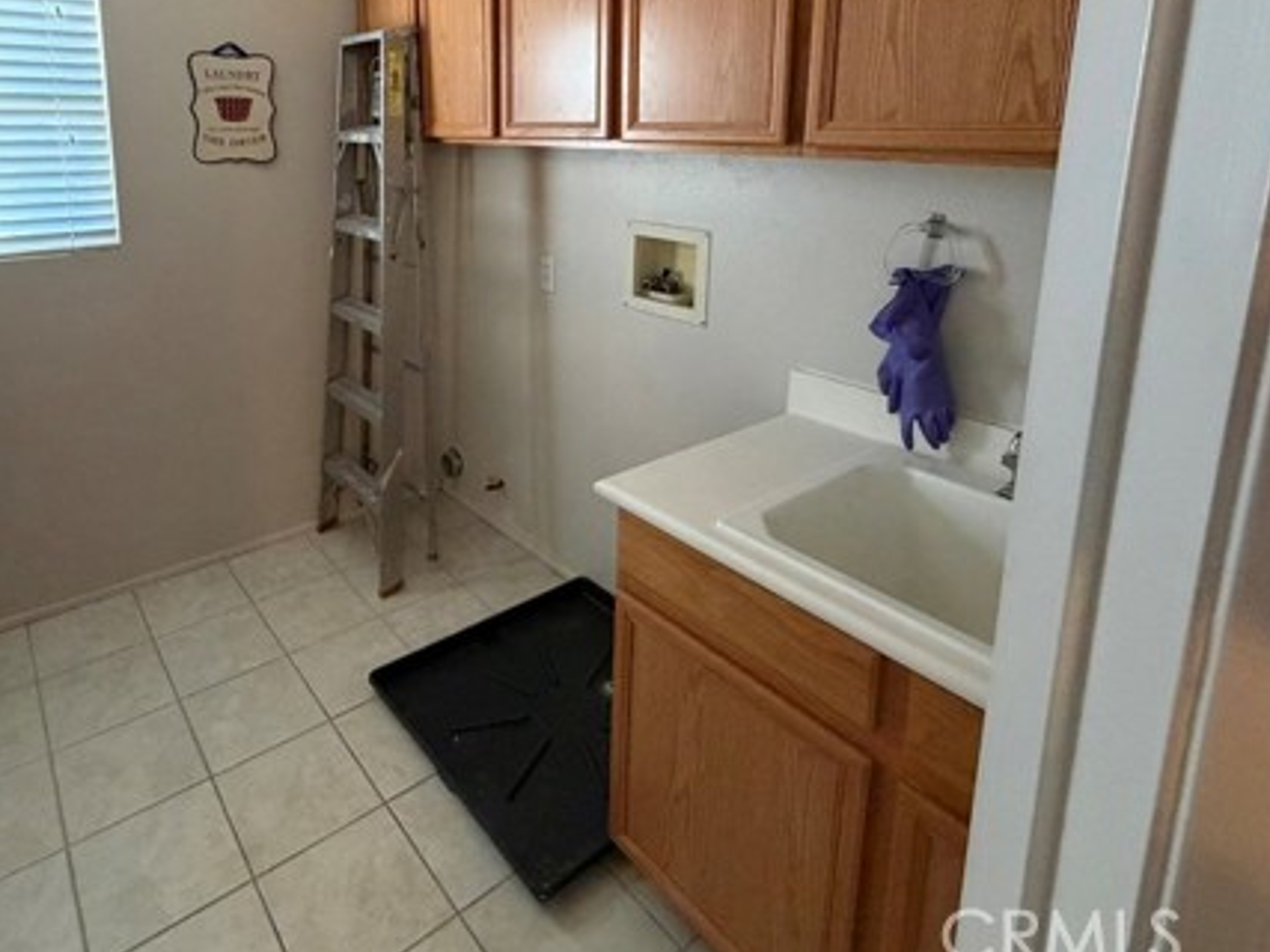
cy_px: 265
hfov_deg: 77.8
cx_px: 491
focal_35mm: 21
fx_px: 770
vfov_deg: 60.7
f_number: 2.2
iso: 400
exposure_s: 1/60
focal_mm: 2.22
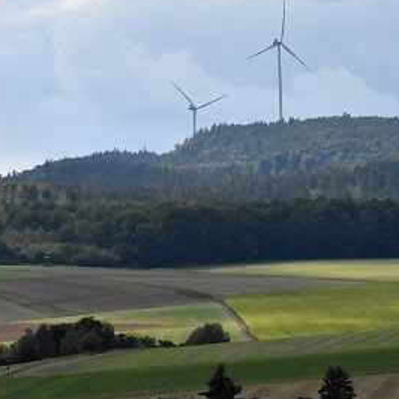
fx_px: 5255
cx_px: 336
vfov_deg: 4.3
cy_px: 162
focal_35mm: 403
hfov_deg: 4.3
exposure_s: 1/8000
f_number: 10
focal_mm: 140
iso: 1800
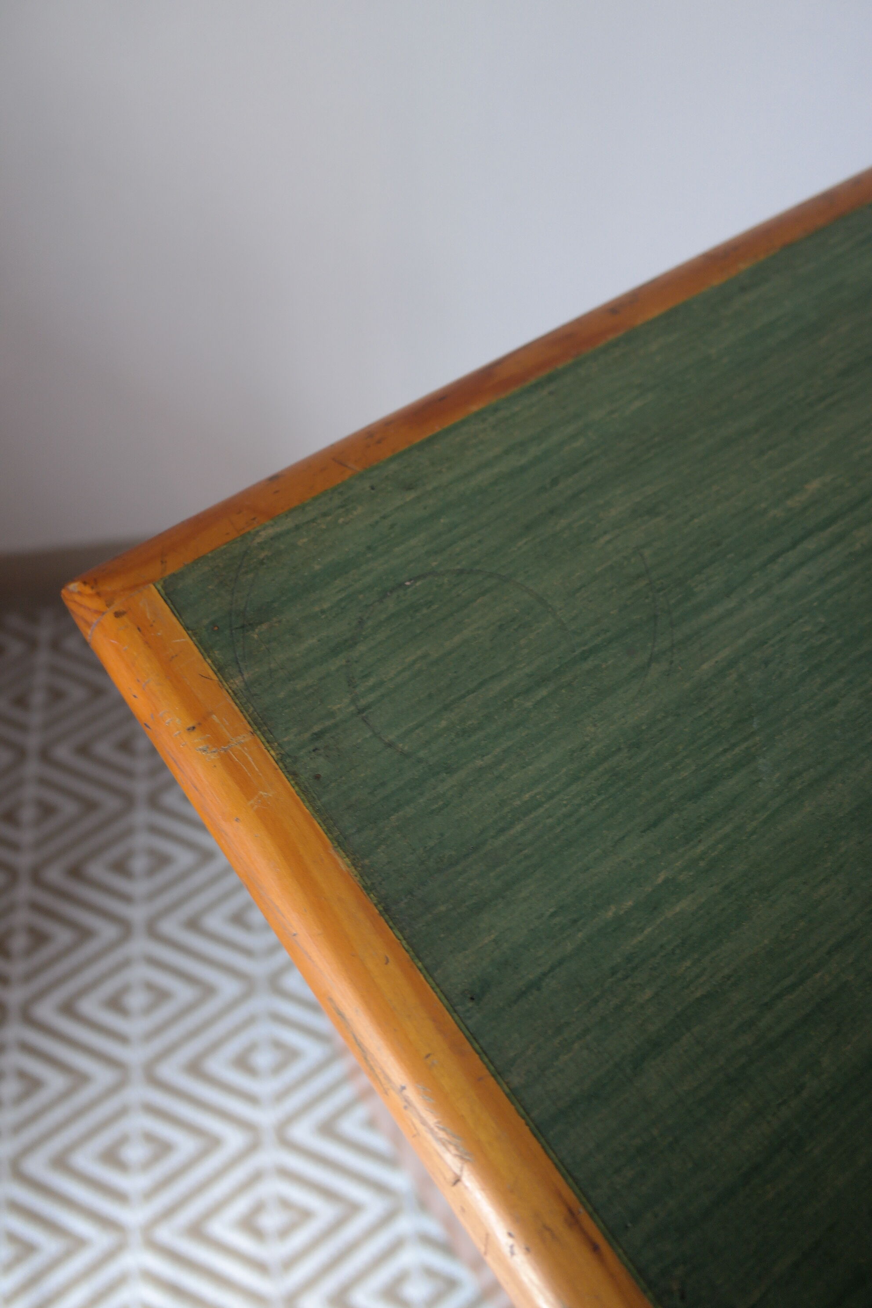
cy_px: 654
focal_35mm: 30
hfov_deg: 43.6
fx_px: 1090
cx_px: 436
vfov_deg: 61.9
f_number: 3.5
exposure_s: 1/40
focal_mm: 20
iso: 400
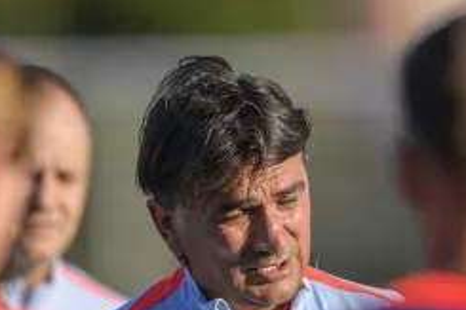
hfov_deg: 1.7
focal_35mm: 1242
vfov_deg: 1.1
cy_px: 385
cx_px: 184
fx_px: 16066
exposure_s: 1/2500
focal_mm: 400
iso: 100
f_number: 2.8
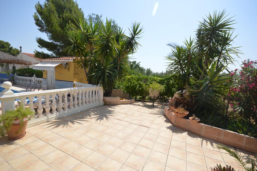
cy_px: 86
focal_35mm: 15
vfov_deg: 77.2
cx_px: 128
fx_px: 107
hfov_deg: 100.4
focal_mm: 10
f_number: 8
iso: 100
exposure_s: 1/250
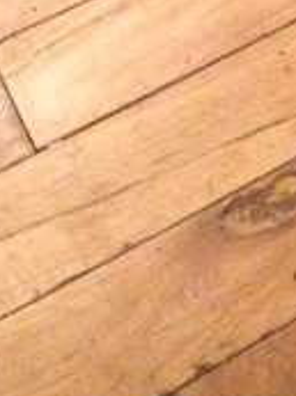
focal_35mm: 153
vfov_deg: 11.7
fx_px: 1751
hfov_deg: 9.1
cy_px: -375
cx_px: 597
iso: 800
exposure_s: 1/15
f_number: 2.4
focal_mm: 4.12
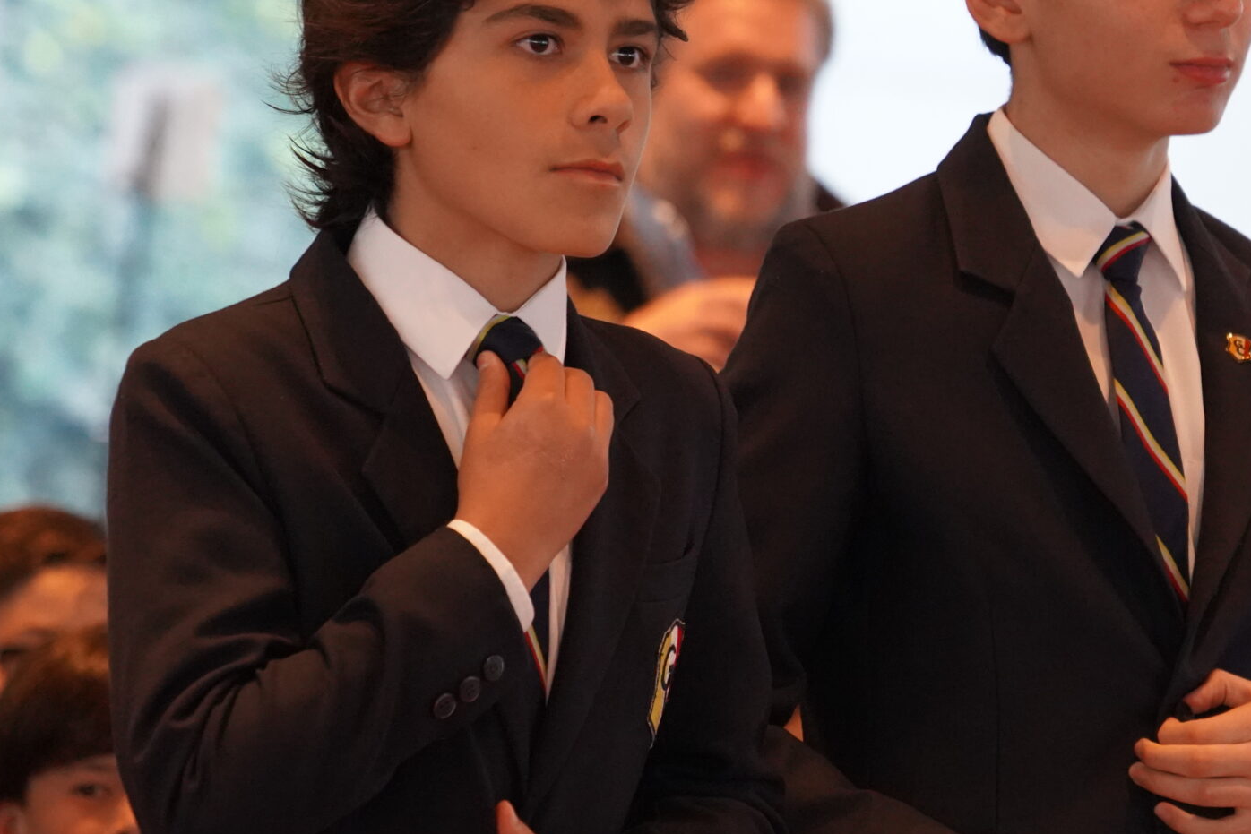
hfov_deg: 5.9
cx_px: 824
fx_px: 12232
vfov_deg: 3.9
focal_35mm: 352
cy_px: 356
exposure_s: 1/200
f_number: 5.6
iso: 6400
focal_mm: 192
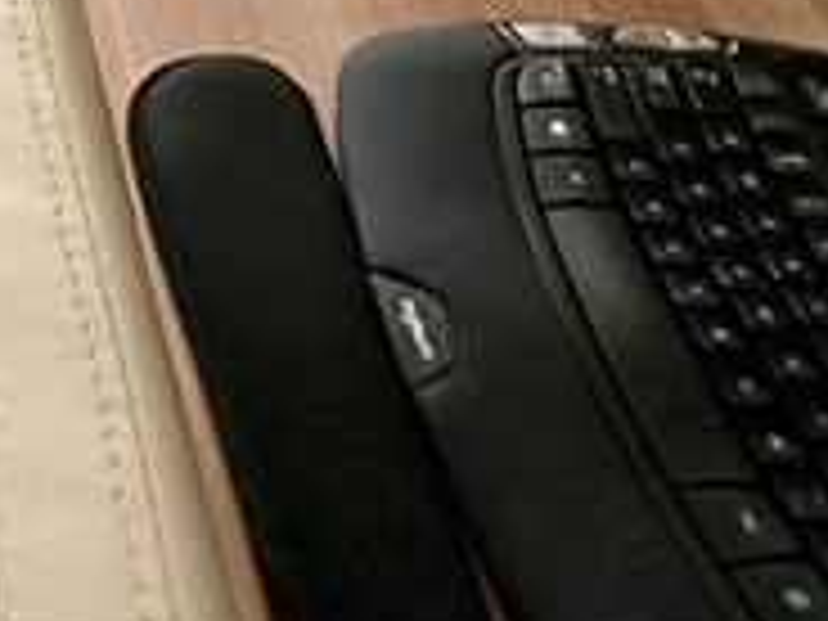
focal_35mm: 78
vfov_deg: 12.3
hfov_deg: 19.0
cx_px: -666
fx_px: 1866
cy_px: -1080
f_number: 2.2
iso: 40
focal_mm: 2.22
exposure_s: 1/196
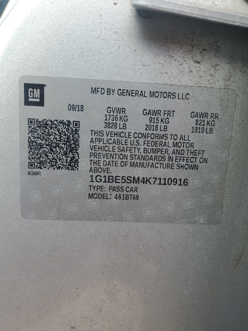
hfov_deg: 53.1
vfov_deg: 67.3
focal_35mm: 26
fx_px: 248
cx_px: 124
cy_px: 166
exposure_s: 1/435
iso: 50
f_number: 1.5
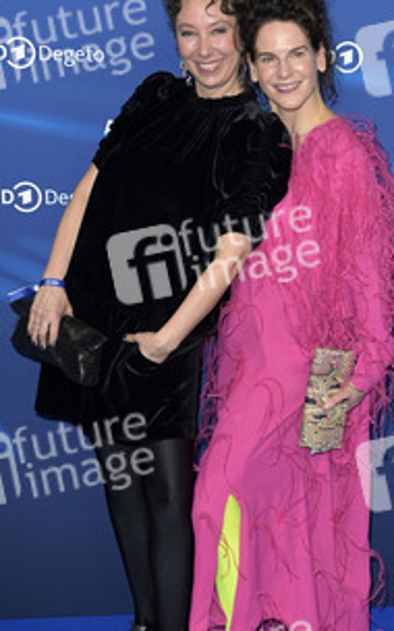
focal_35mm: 67
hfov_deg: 19.3
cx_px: 274
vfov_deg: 30.6
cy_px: 359
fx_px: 1151
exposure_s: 1/250
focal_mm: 50
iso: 1000
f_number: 5.6
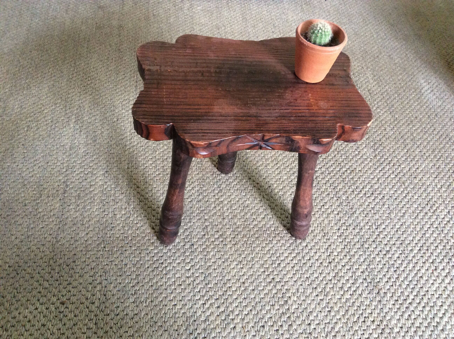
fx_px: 419
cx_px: 227
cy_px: 170
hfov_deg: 56.9
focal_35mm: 32
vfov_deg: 44.1
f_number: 2.4
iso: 200
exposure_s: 1/25
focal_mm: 3.3
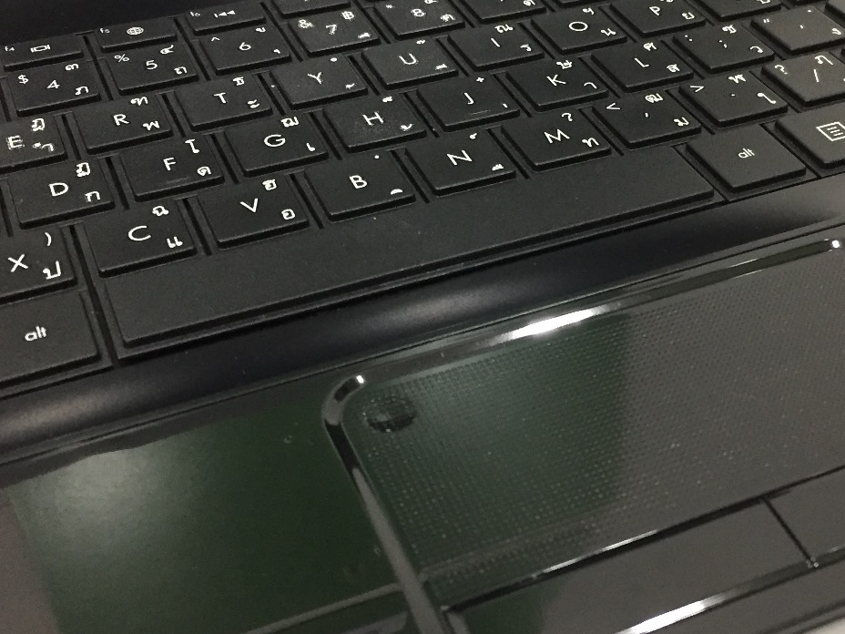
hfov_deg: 37.4
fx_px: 1245
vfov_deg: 28.5
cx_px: 494
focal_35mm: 51
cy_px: 280
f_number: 2.2
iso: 250
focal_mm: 4.15
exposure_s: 1/25
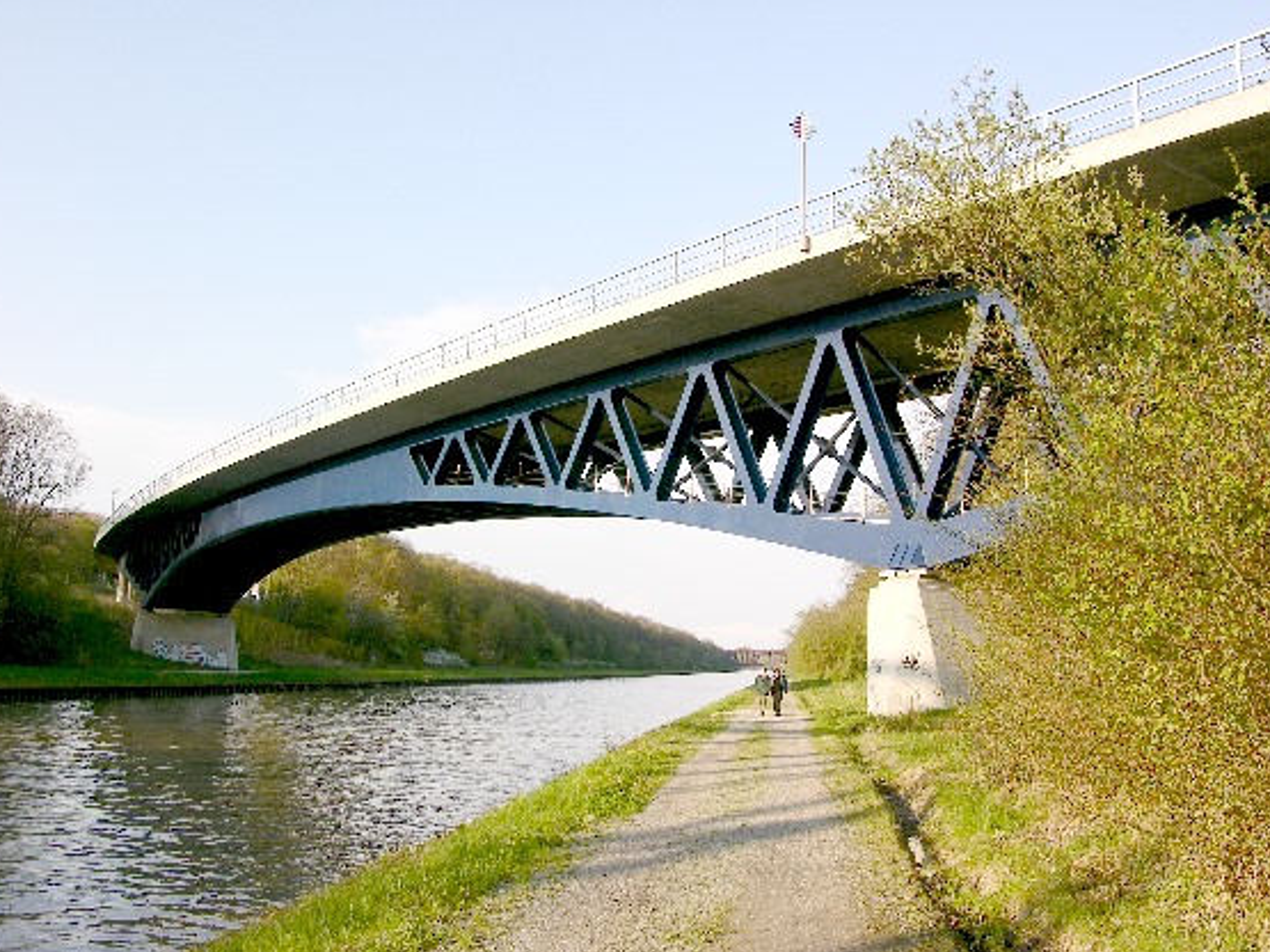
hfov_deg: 50.1
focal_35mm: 37
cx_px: 619
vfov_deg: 38.7
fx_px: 1357
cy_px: 467
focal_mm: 8.9
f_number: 6.3
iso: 50
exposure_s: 1/102
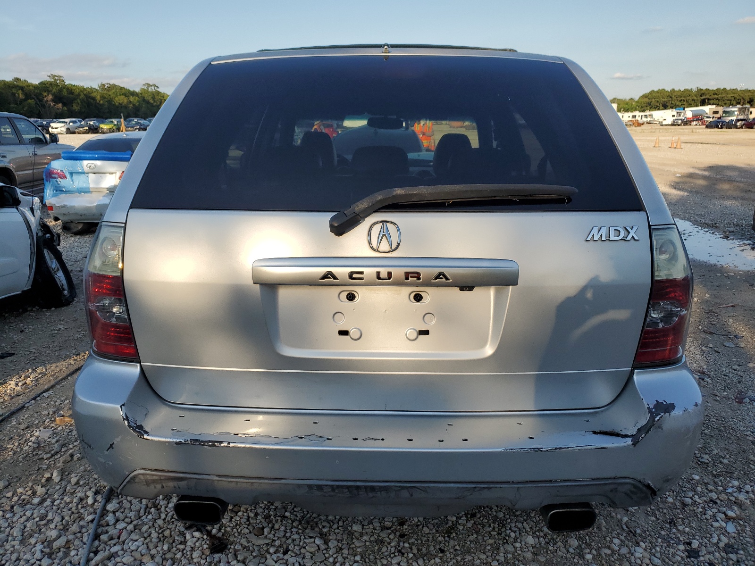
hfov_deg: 67.3
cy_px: 283
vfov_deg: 53.1
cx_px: 378
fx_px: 567
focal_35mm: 26
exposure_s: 1/2000
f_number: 1.5
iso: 50
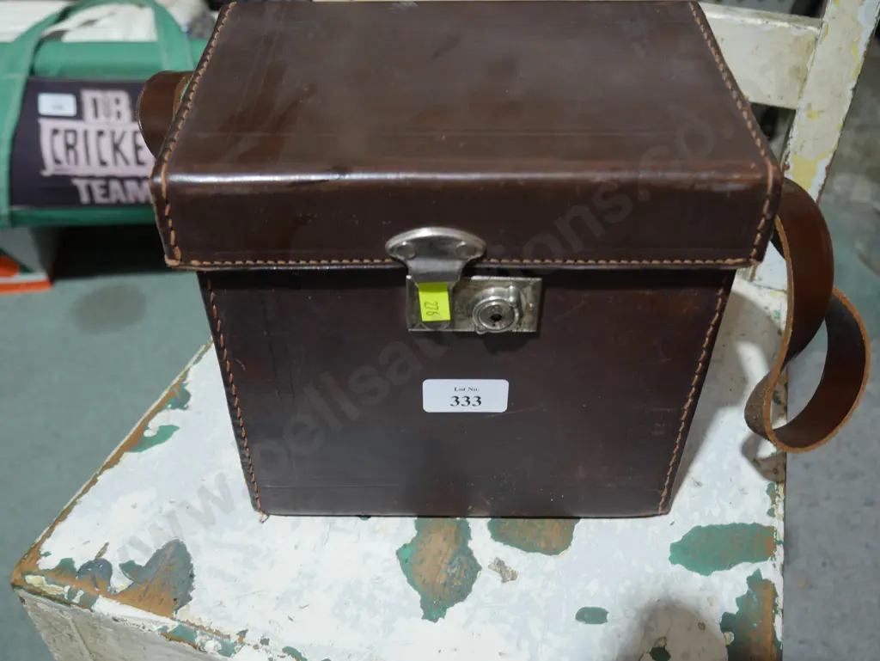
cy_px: 330
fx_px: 865
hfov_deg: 53.9
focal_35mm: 34
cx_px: 440
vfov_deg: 41.8
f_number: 4
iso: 500
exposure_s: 1/60
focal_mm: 17
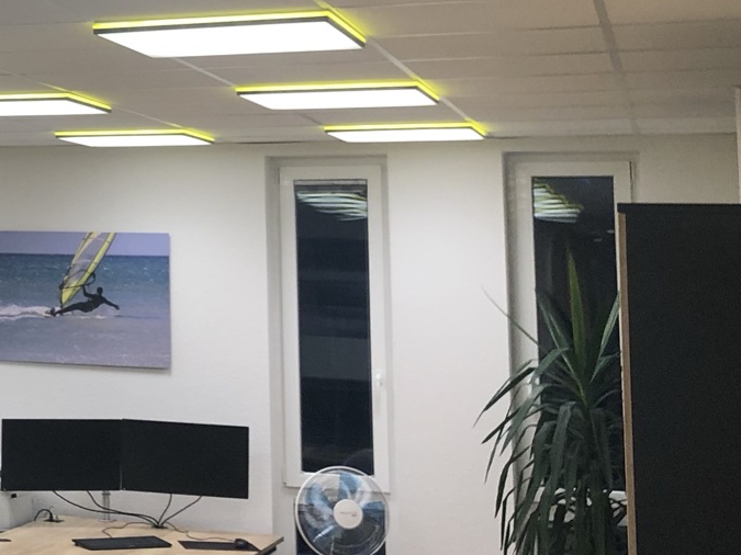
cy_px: 77
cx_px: -302
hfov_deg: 20.4
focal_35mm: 85
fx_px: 1819
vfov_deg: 17.2
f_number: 1.8
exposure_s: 1/100
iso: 40
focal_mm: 4
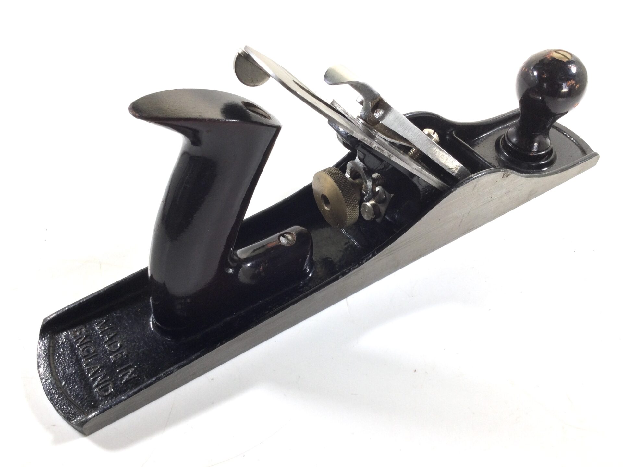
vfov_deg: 45.4
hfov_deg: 58.4
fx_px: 558
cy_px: 234
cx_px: 312
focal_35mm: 31
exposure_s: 1/50
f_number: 2.4
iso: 25
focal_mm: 3.3
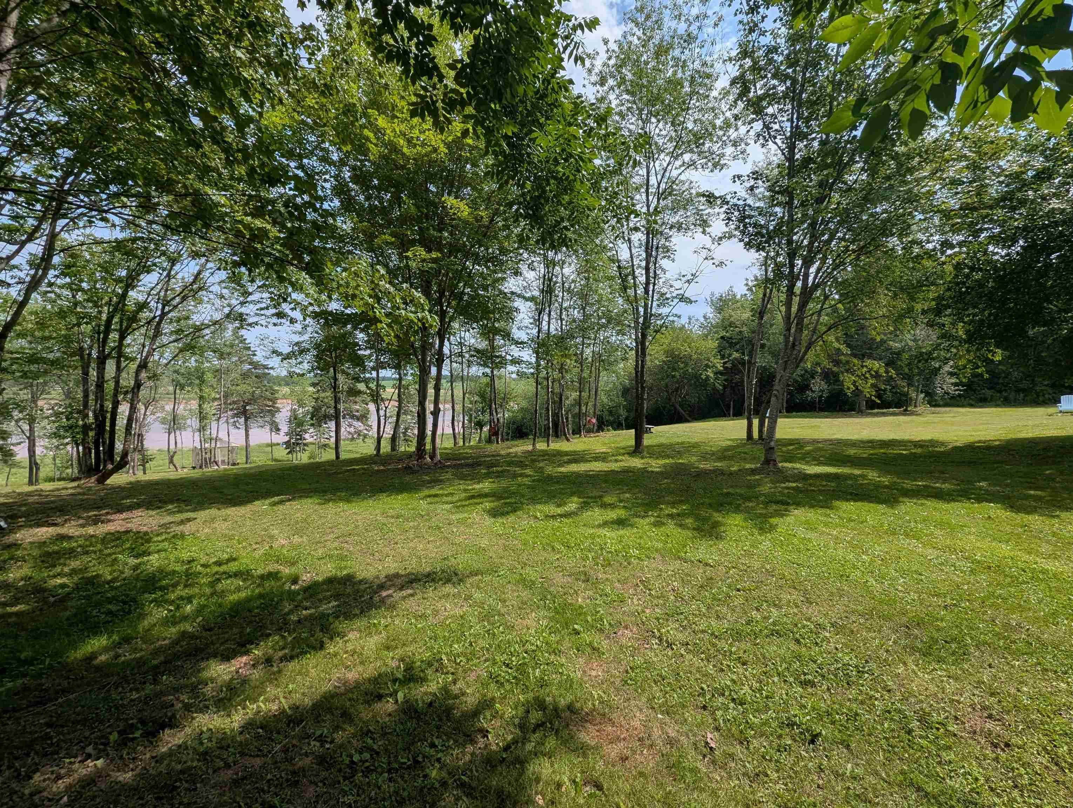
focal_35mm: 13
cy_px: 404
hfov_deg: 106.1
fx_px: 404
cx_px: 536
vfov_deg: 90.1
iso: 47
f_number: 2.2
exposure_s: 1/2439
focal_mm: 1.95
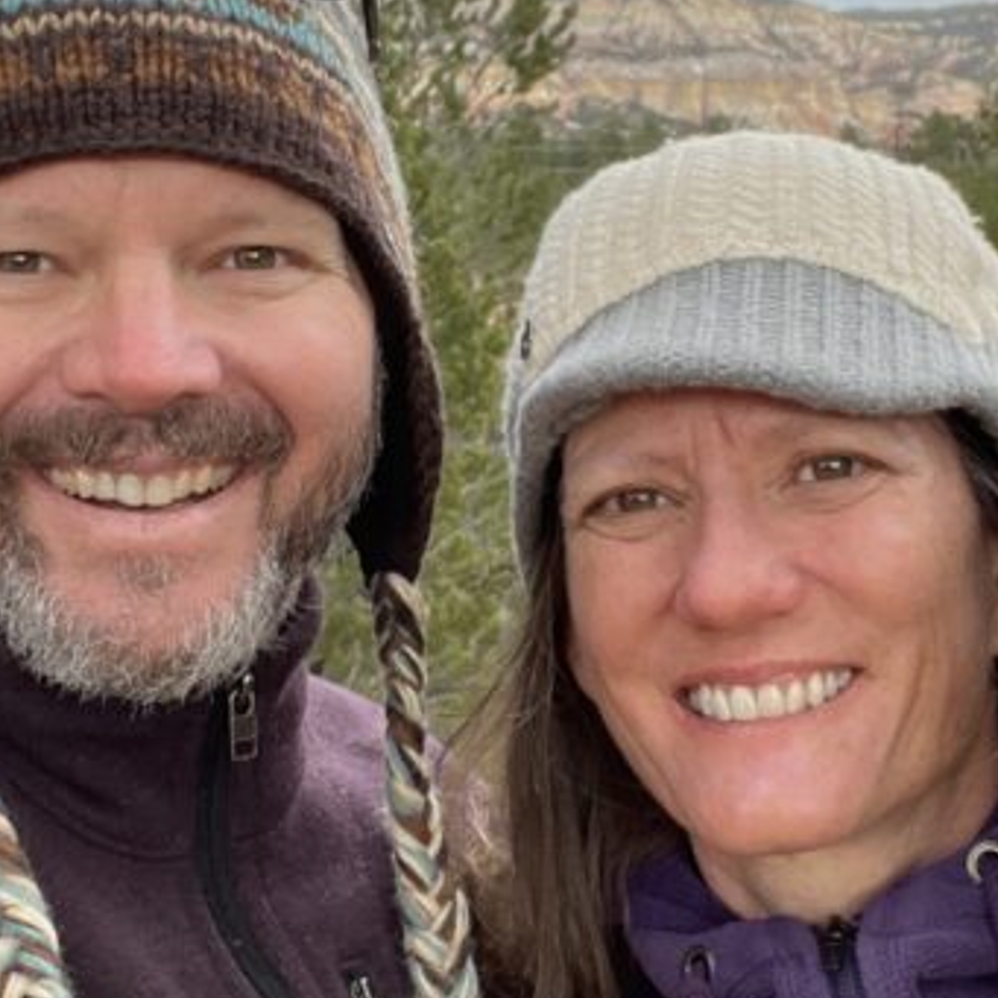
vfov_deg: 28.1
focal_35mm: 61
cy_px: 457
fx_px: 1990
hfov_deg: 28.1
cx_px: 536
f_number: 2.2
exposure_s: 1/161
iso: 40
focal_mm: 2.71
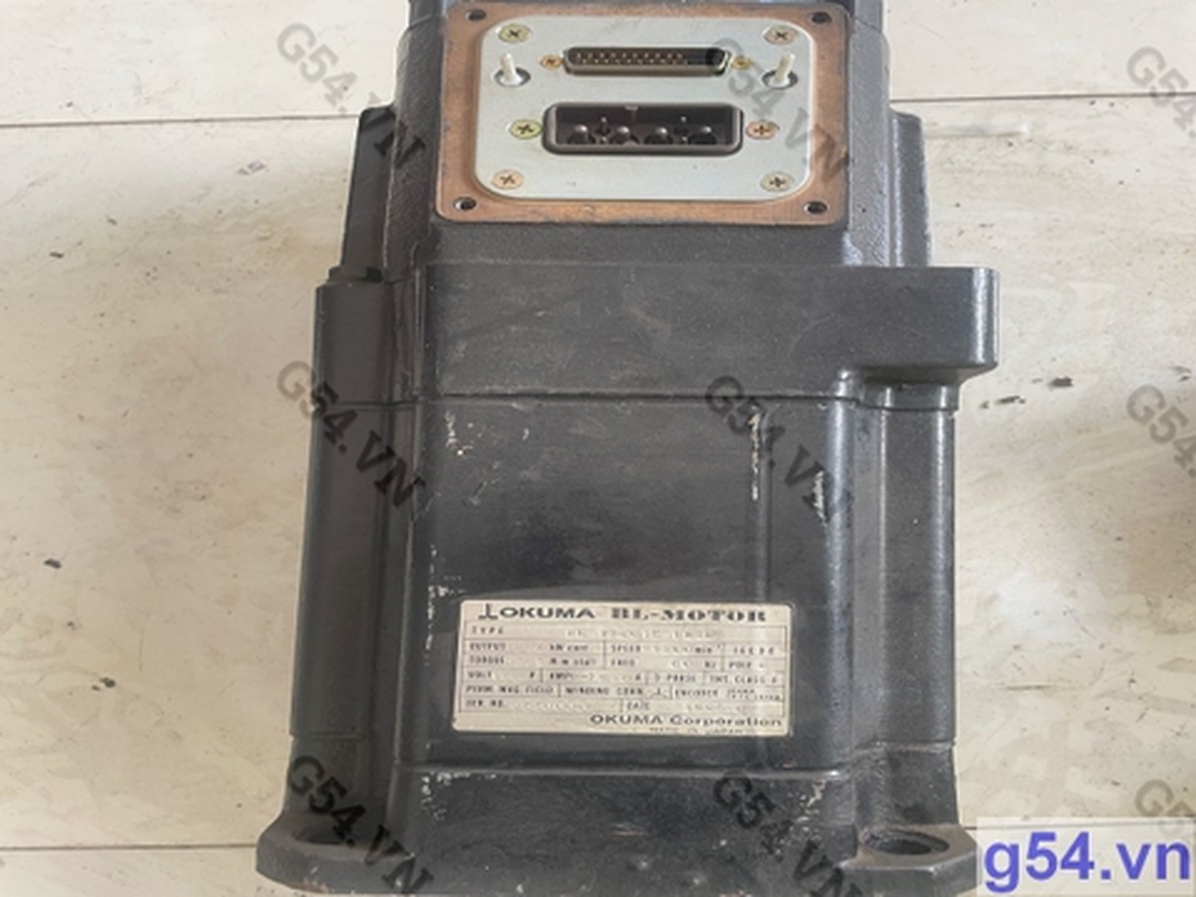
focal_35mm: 26
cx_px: 598
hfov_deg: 67.3
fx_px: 898
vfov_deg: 53.1
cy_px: 448
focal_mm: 4.2
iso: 125
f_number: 1.6
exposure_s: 1/83
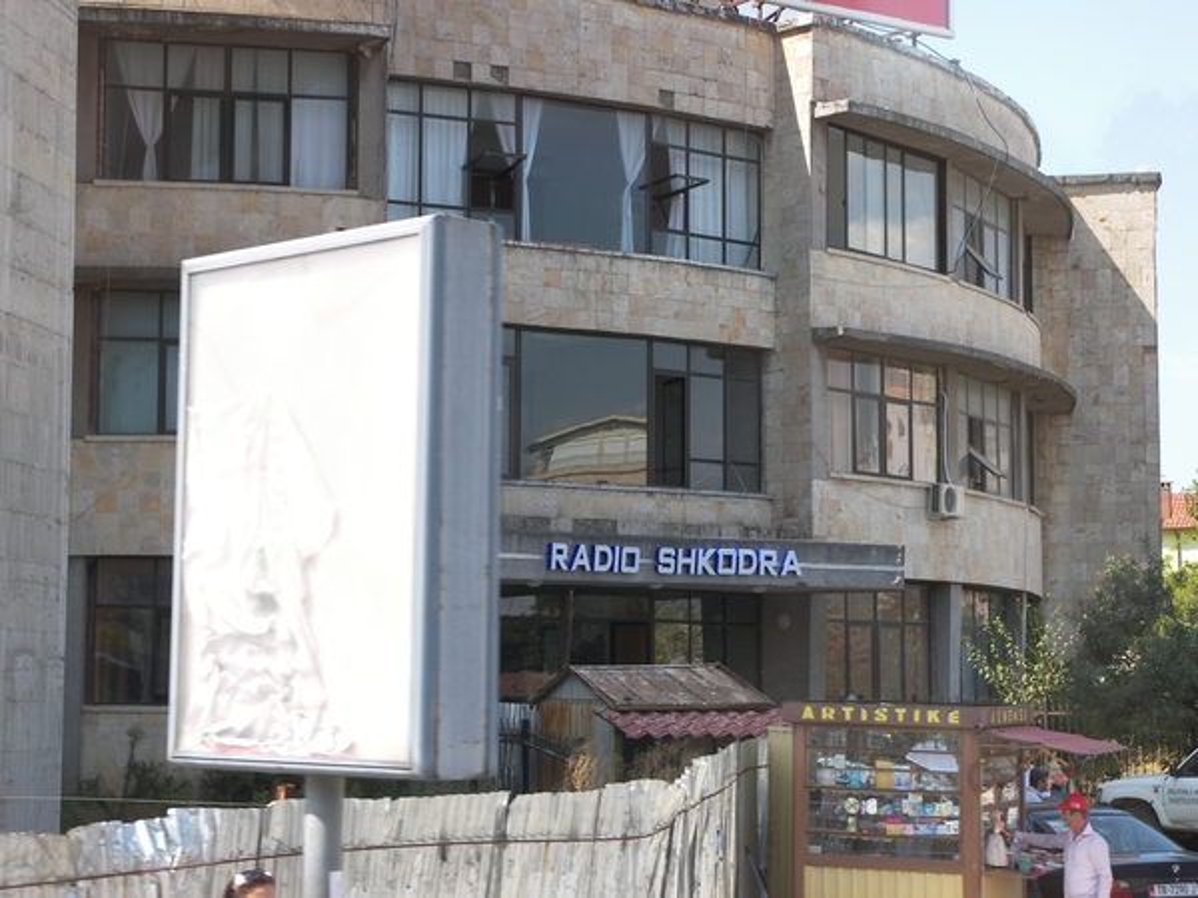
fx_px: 2526
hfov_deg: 26.7
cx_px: 599
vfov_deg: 20.2
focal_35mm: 73
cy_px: 449
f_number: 4
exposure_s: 1/80
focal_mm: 15.4
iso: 50
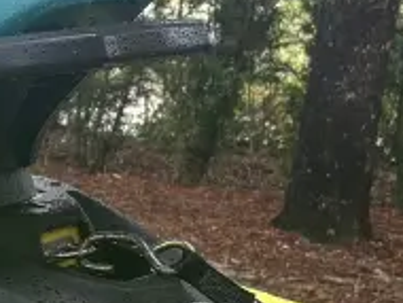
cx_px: -310
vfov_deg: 10.4
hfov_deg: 12.8
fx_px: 1632
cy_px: 369
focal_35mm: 140
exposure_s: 1/840
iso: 64
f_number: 1.6
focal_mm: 5.96
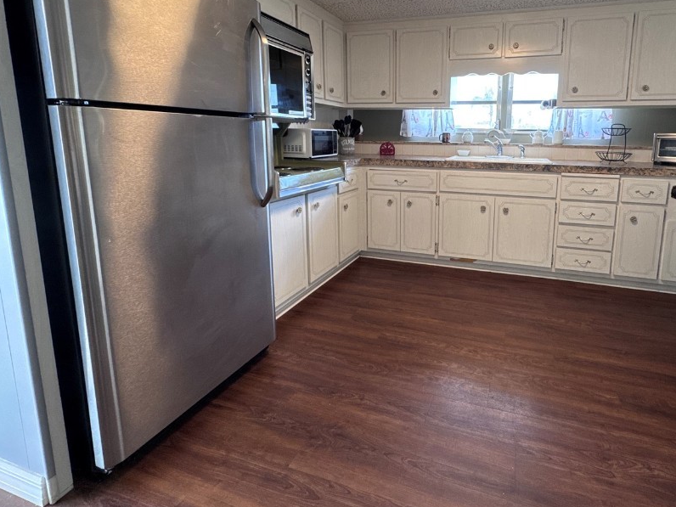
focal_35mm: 18
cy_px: 186
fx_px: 352
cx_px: 419
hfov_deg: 86.2
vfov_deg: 70.3
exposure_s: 1/120
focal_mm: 2.22
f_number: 2.2
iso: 200
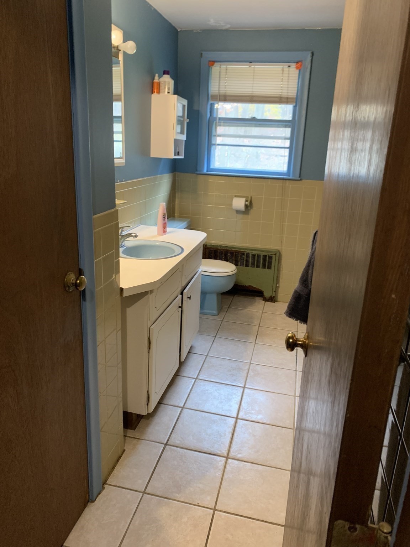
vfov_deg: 67.3
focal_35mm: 26
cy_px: 274
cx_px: 205
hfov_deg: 53.1
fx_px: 411
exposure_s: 1/60
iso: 250
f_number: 1.8
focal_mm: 4.25
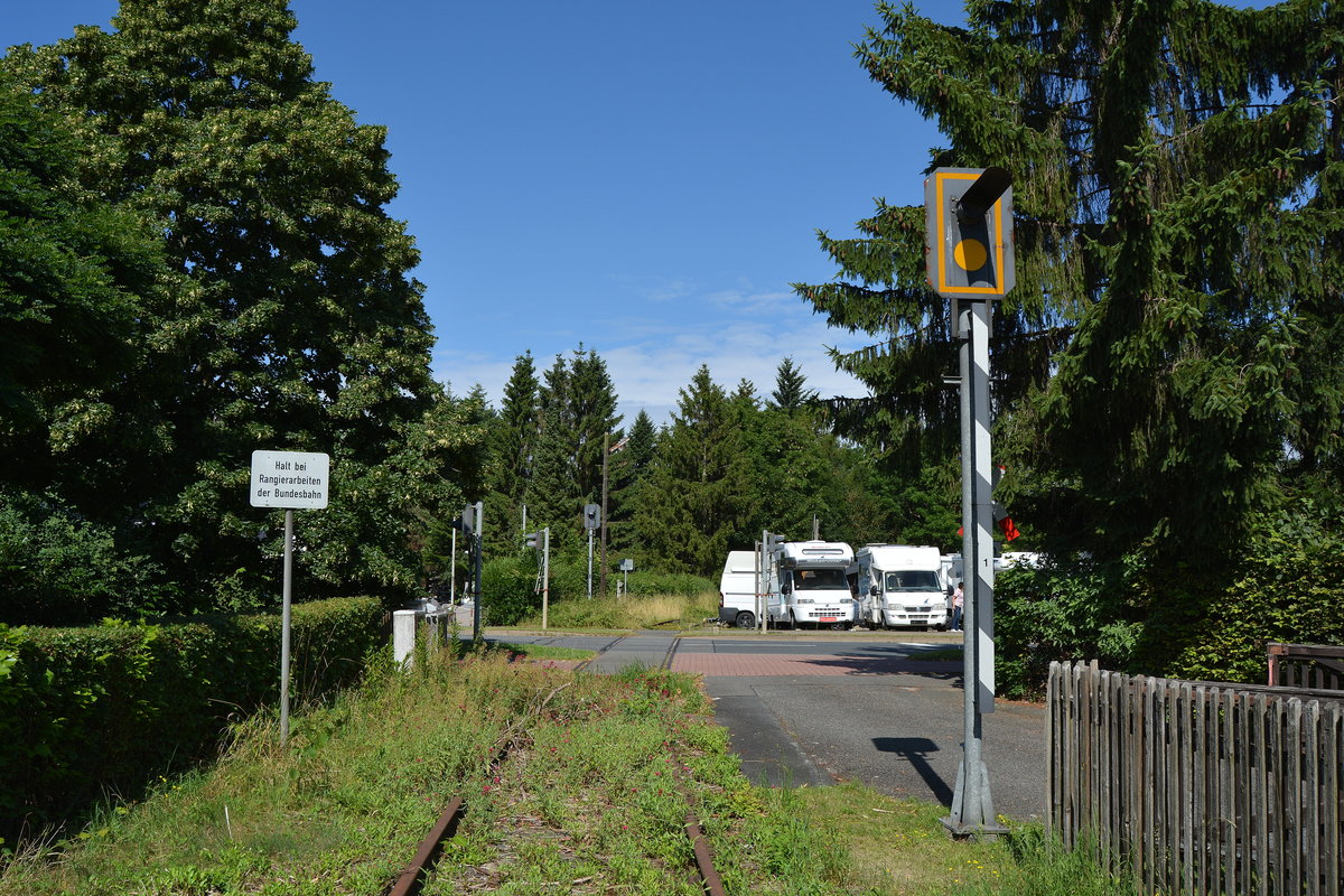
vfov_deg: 47.9
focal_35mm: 27
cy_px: 448
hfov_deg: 67.4
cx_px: 672
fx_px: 1008
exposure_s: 1/640
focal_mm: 18
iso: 160
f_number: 7.1
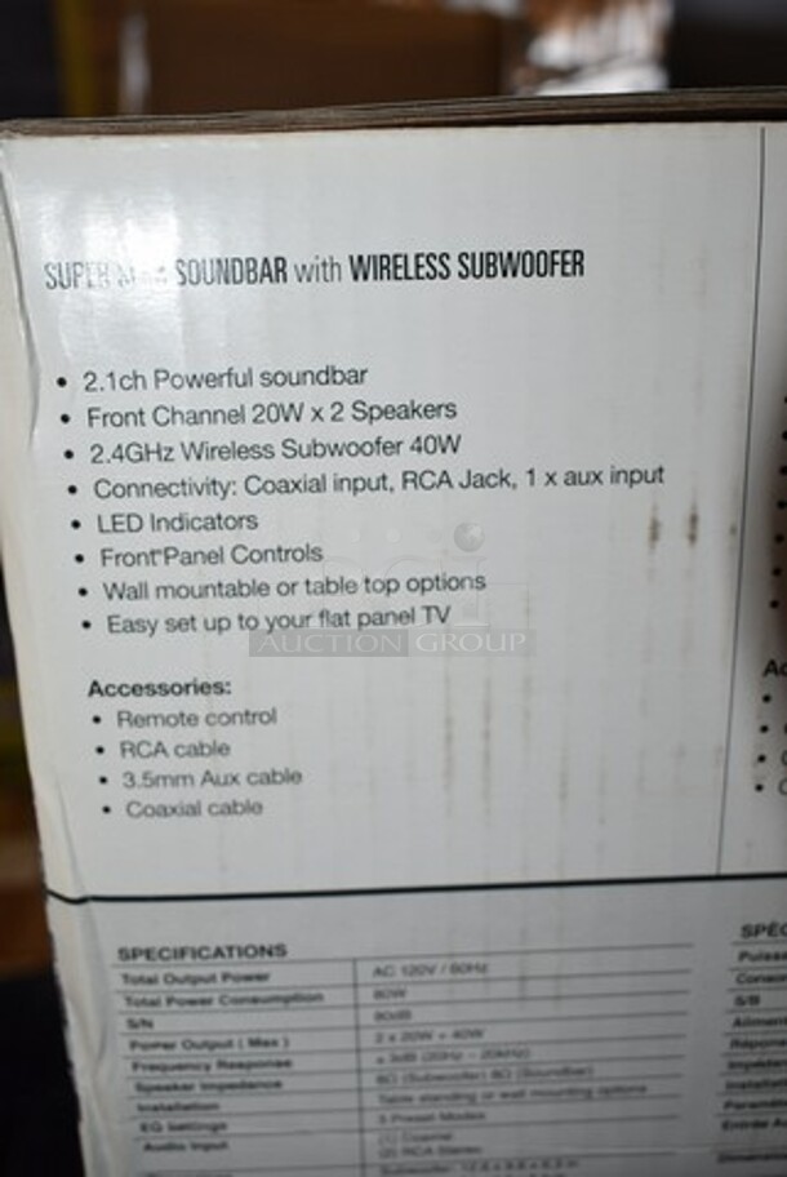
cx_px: 394
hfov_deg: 37.0
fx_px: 1178
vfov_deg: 53.1
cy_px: 588
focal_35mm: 36
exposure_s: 1/30
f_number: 5.6
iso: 140
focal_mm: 24
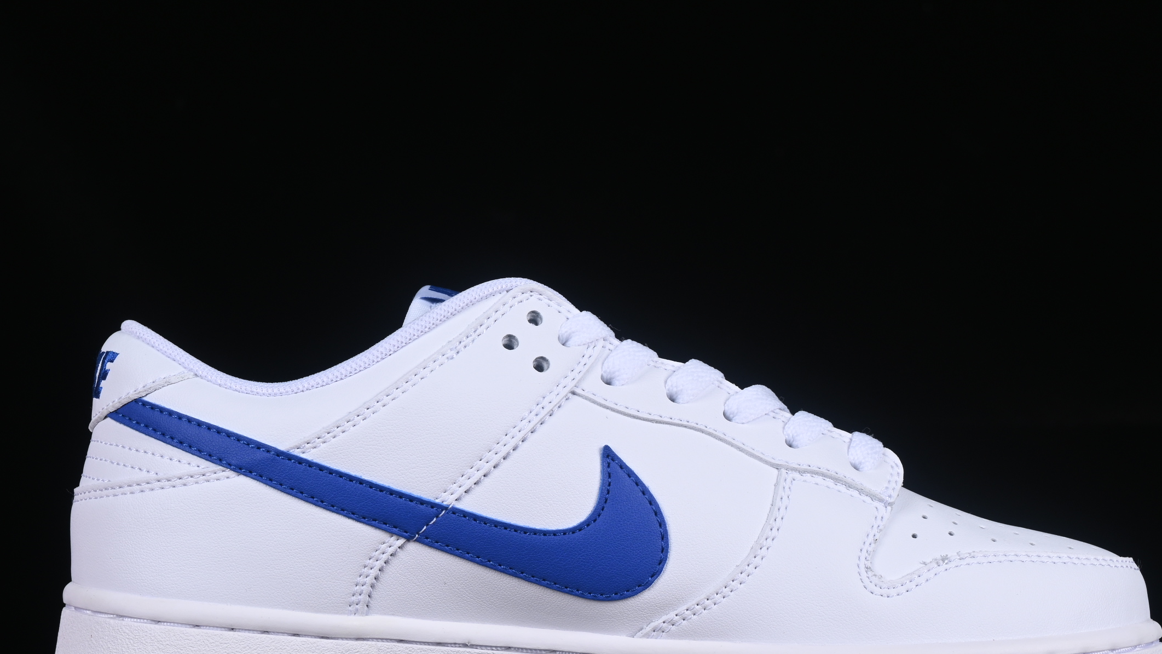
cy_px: 423
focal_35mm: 103
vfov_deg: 11.7
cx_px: 600
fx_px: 3173
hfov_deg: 20.7
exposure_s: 1/100
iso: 160
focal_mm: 50
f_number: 9
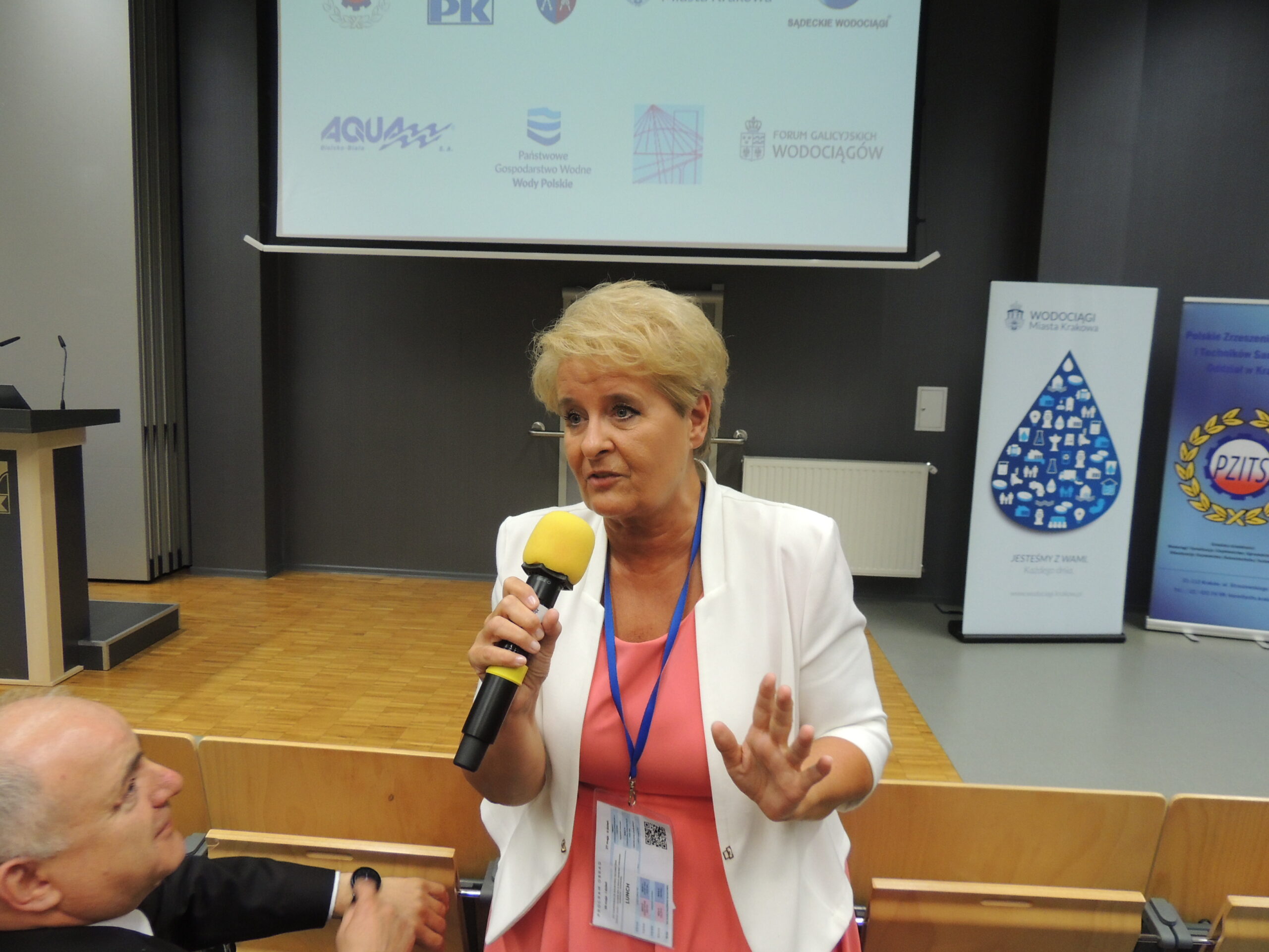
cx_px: 634
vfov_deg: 56.8
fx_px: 880
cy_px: 476
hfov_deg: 71.6
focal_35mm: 24
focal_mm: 4.3
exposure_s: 1/30
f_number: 3
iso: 360
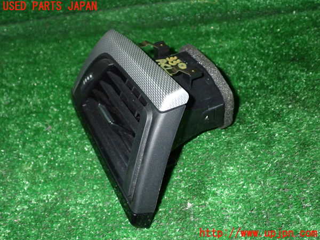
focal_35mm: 36
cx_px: 160
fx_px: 333
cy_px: 120
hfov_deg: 51.4
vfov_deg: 39.7
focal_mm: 6.37
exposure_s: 1/40
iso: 640
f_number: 7.1
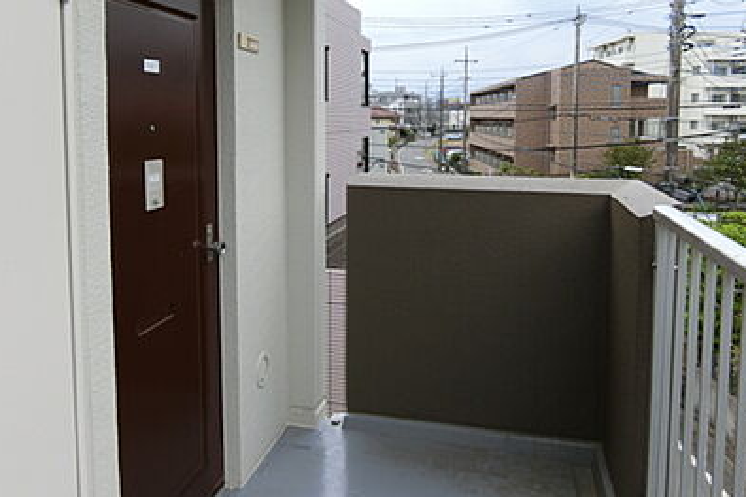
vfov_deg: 43.0
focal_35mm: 30
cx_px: 342
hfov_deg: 61.9
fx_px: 621
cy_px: 168
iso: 80
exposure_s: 1/1000
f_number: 2.7
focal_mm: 4.06
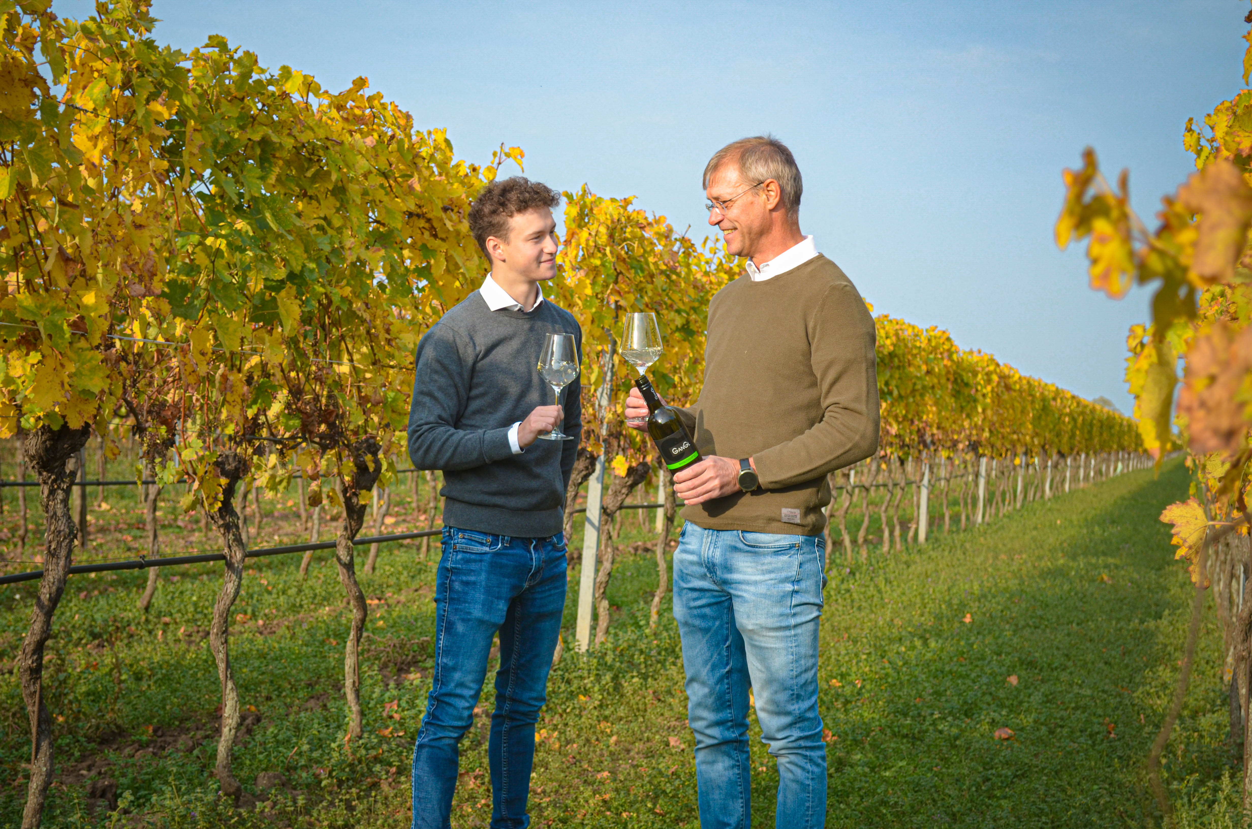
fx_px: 2186
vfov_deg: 21.5
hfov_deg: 32.0
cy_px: 414
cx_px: 626
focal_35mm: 63
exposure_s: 1/500
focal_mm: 42
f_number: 5.3
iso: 200
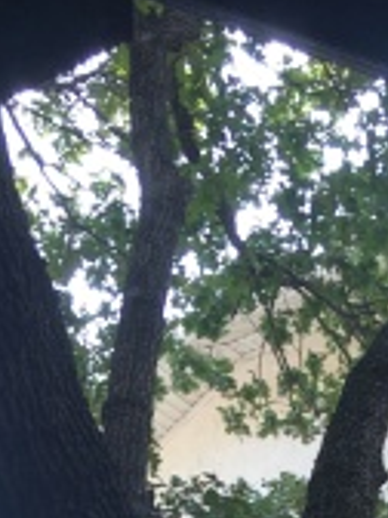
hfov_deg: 12.2
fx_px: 1808
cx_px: 340
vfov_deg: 13.7
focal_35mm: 121
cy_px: 1061
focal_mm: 4.15
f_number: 2.2
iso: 25
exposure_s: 1/120
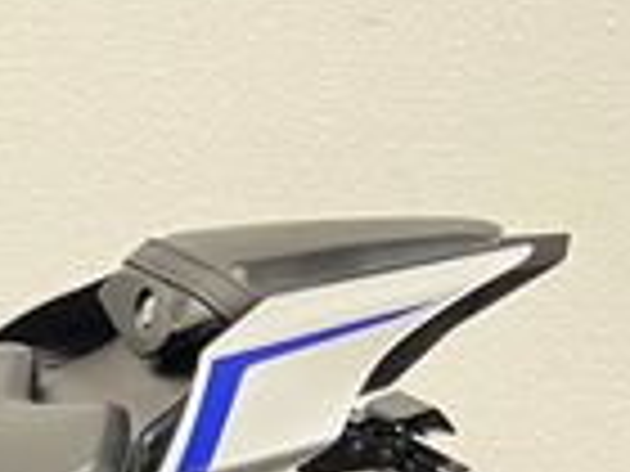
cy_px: 580
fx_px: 2166
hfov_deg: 13.7
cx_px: -688
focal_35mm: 119
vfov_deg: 12.1
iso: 400
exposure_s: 1/50
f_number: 1.6
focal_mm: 5.1
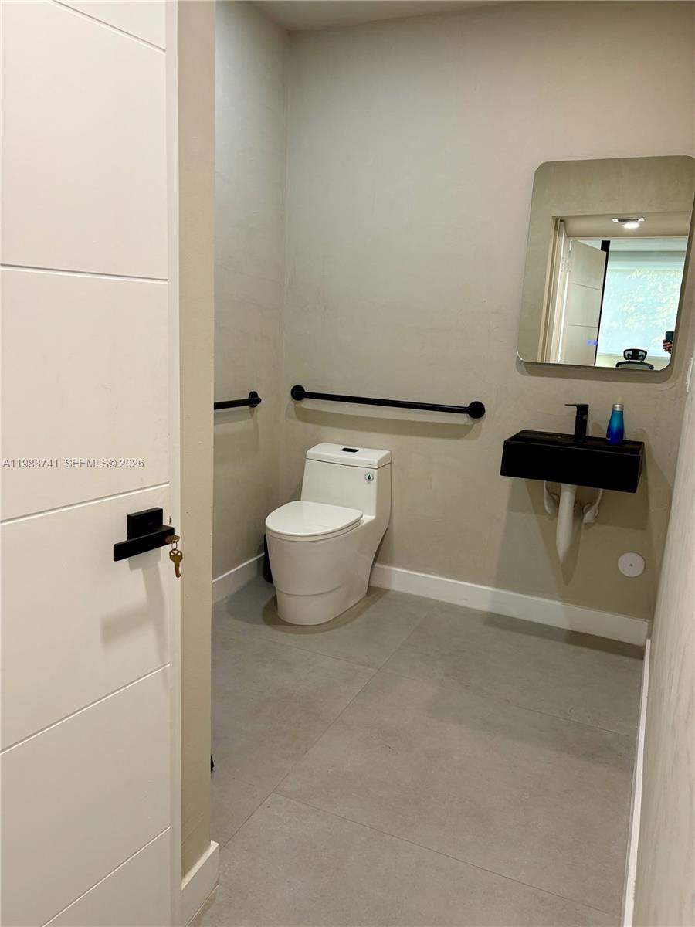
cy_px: 464
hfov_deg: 53.1
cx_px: 348
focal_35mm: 26
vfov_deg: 67.3
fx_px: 696
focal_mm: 5.96
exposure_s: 1/60
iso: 80
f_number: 1.6
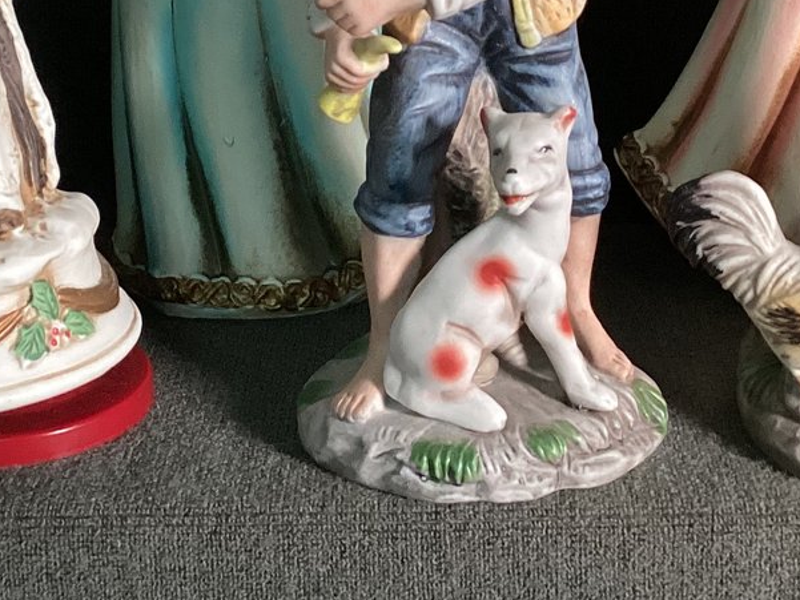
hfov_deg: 25.0
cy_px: 62
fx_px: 1803
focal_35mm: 78
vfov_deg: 18.6
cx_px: 375
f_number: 2.4
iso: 200
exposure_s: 1/60
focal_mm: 3.3
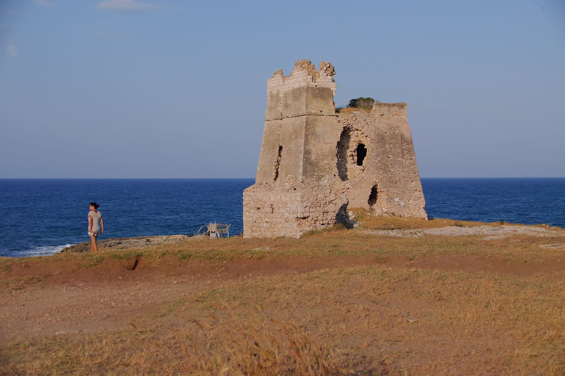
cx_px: 282
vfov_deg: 20.2
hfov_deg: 29.9
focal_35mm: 68
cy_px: 188
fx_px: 1059
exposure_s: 1/1000
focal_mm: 45
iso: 100
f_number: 5.6
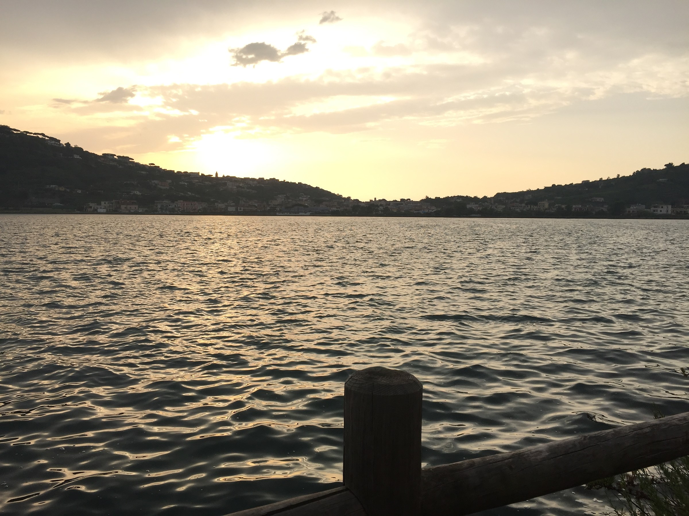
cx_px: 344
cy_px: 258
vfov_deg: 48.2
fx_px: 577
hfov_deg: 61.7
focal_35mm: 29
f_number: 2.2
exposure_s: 1/608
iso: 32
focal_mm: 4.15
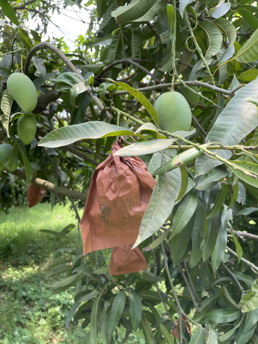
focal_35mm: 26
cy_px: 172
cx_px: 129
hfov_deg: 53.1
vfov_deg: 67.3
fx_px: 258
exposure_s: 1/325
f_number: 1.6
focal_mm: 4.2
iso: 32
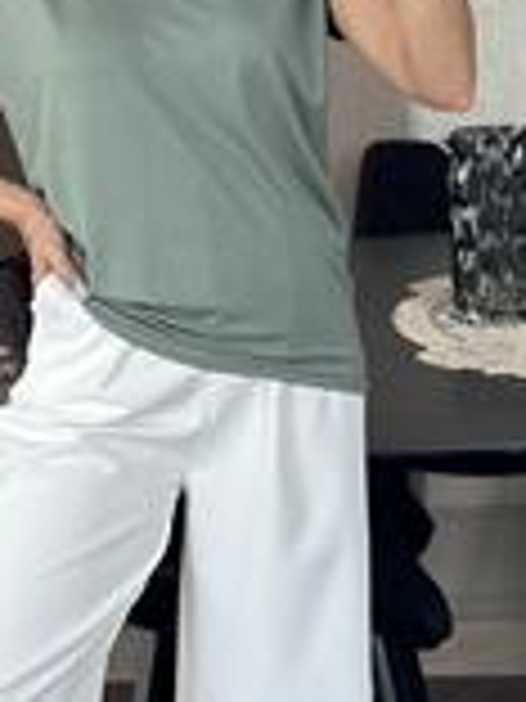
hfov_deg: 9.5
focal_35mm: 156
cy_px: 387
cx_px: 99
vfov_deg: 12.7
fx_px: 3161
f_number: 1.78
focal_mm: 6.86
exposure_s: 1/60
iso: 160
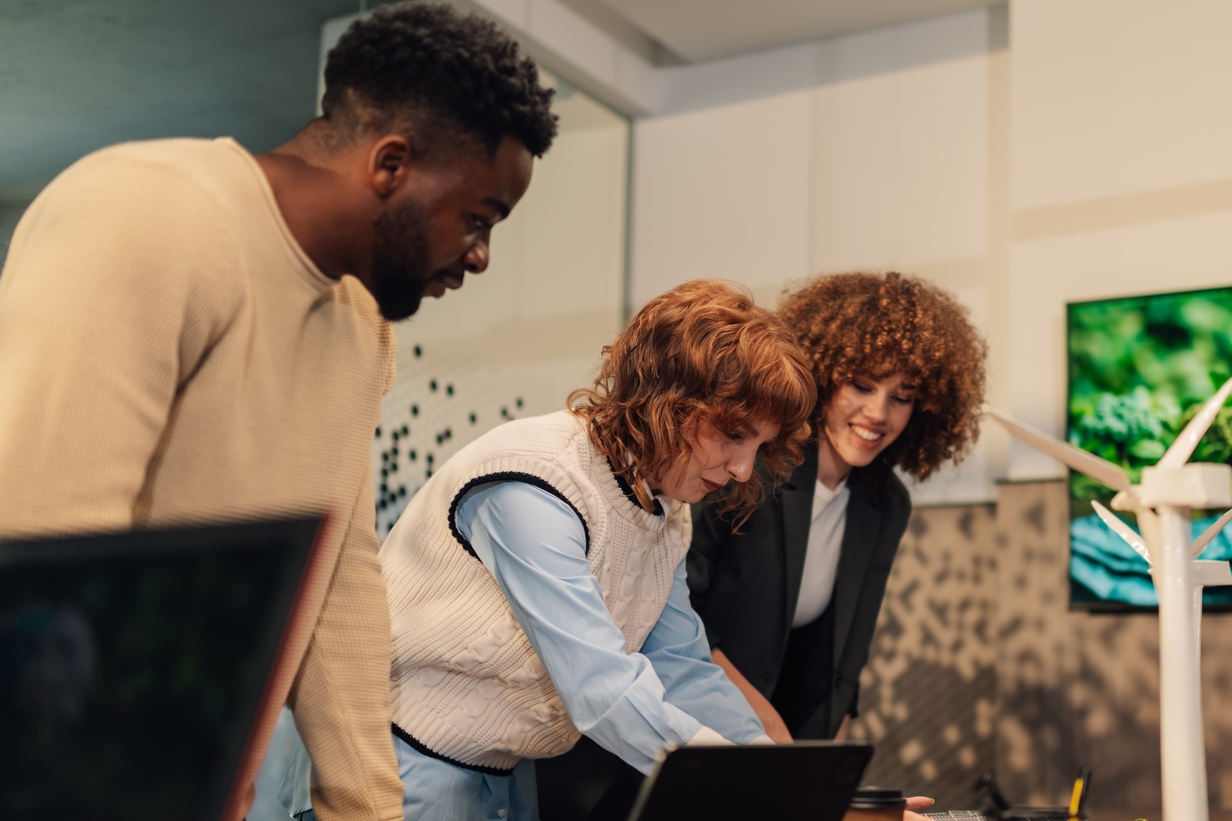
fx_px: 1608
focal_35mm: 47
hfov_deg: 41.4
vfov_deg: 28.5
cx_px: 823
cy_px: 535
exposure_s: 1/250
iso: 160
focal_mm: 35
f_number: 1.4
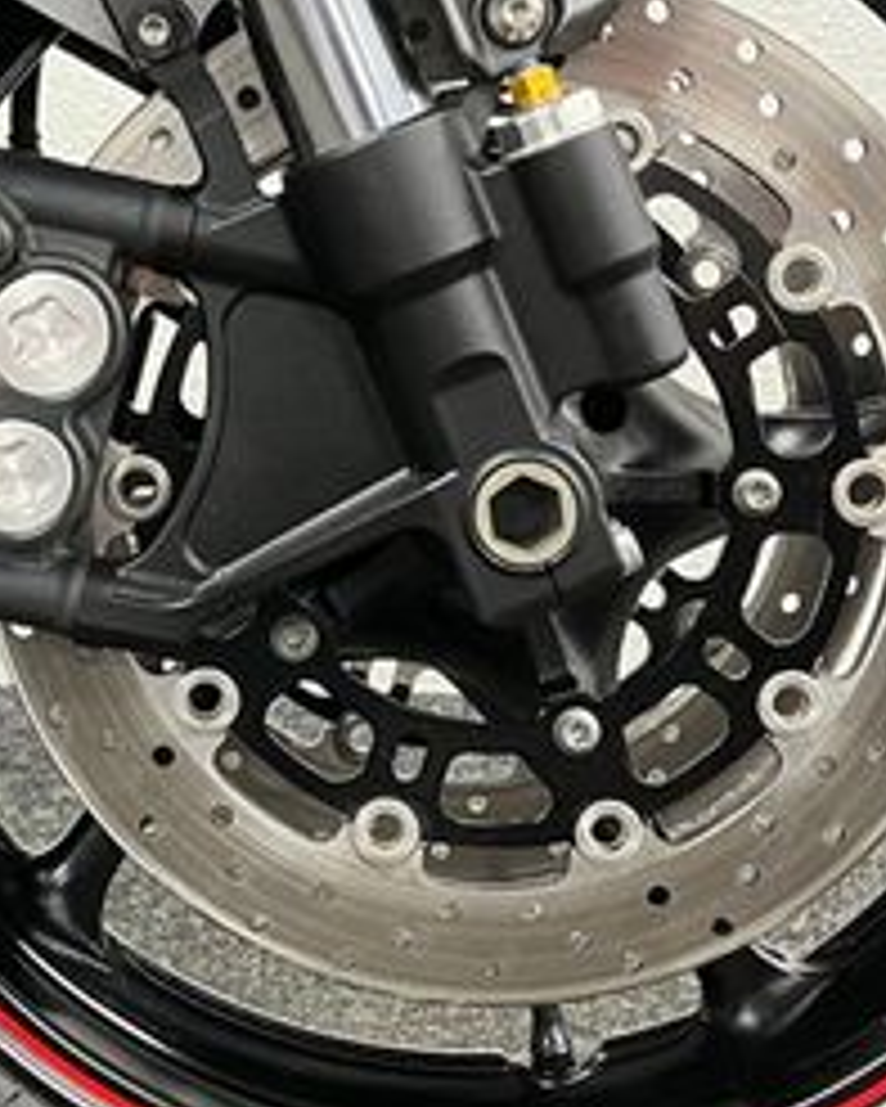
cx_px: 283
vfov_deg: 28.6
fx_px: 2162
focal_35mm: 66
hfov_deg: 23.0
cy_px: 428
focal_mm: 5.1
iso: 400
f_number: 1.6
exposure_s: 1/33
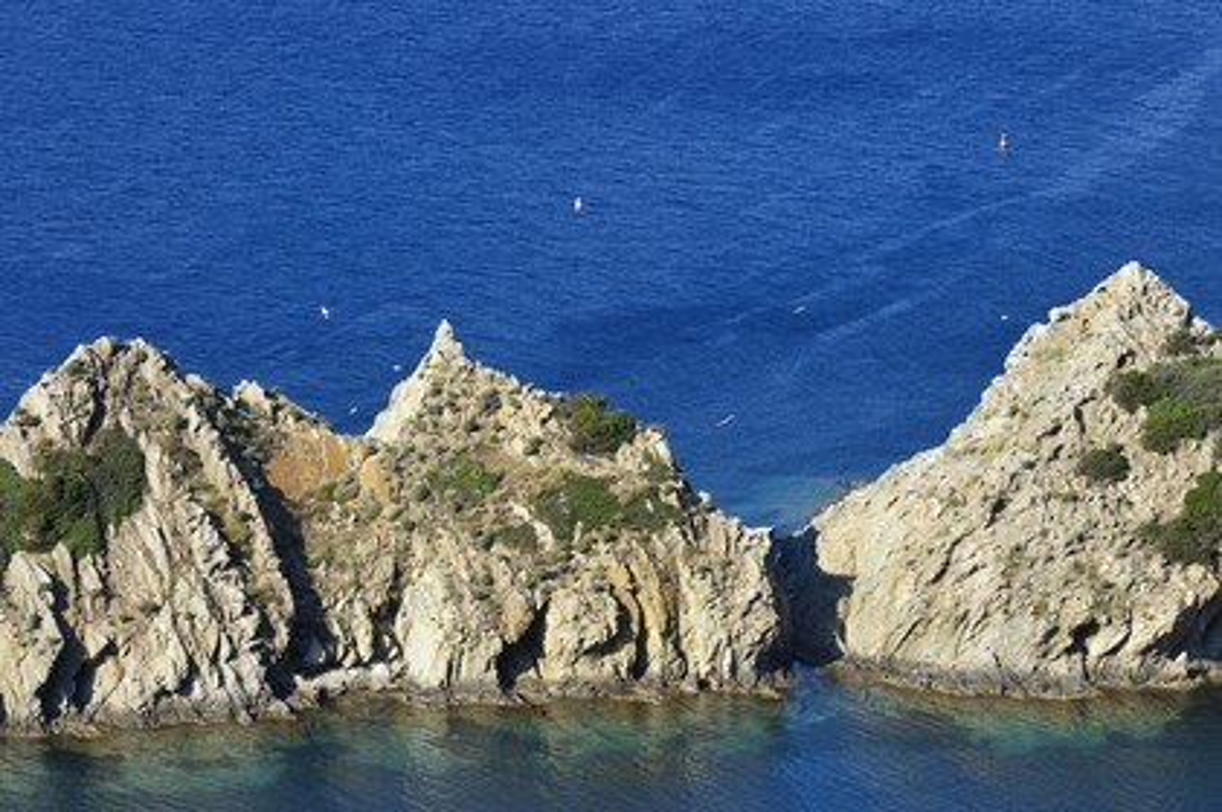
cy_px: 406
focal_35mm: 200
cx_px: 611
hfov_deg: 10.3
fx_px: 6783
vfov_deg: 6.9
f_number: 11
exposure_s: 1/250
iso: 200
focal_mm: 200
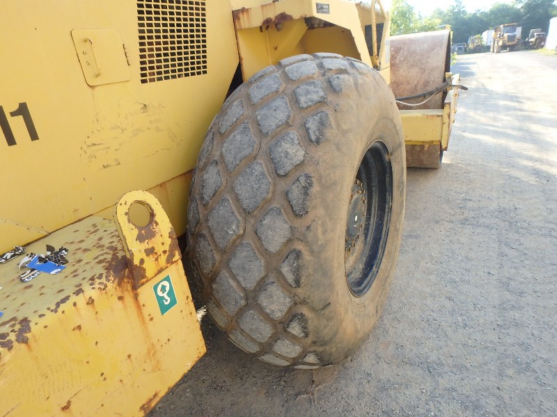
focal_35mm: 21
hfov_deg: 79.0
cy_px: 208
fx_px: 338
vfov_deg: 63.4
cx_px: 278
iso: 125
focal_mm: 3.7
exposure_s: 1/200
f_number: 3.5
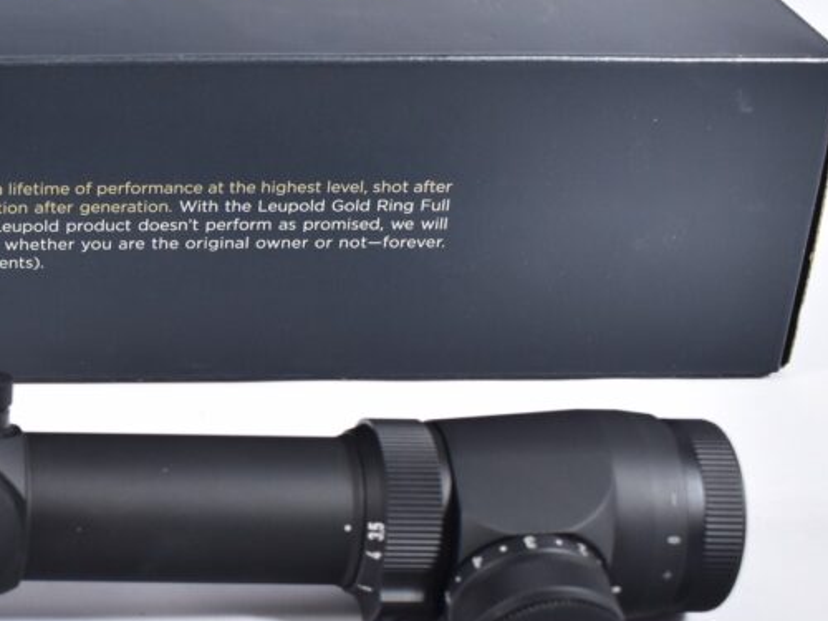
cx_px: -106
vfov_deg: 17.8
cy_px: 344
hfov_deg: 22.1
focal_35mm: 83
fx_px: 1985
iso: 640
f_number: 5
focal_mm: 24
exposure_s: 1/40
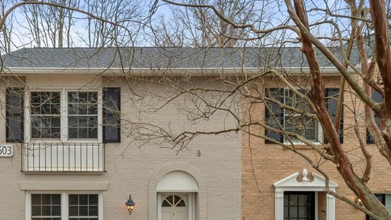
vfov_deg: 37.6
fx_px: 321
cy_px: 136
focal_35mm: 31
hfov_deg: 59.9
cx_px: 108
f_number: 8
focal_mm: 20
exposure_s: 1/60
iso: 100
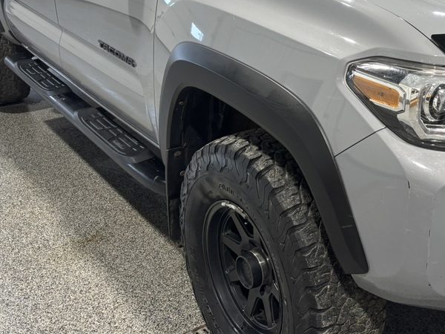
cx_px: 362
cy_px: 82
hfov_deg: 35.5
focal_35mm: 52
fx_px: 668
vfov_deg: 27.6
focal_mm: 5.96
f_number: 1.6
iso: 100
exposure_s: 1/60
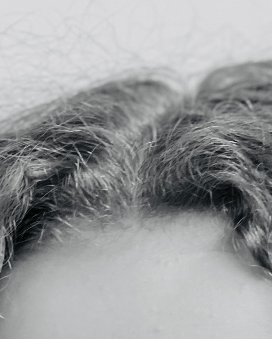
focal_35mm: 263
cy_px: 545
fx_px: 2646
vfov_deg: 7.2
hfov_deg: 5.9
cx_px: 211
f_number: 2.8
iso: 320
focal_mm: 9
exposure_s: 1/33
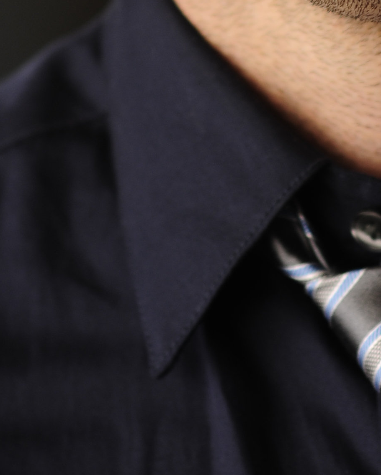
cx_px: 253
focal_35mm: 451
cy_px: -124
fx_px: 6352
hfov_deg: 3.4
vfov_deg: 4.3
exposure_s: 1/160
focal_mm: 85
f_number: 3.2
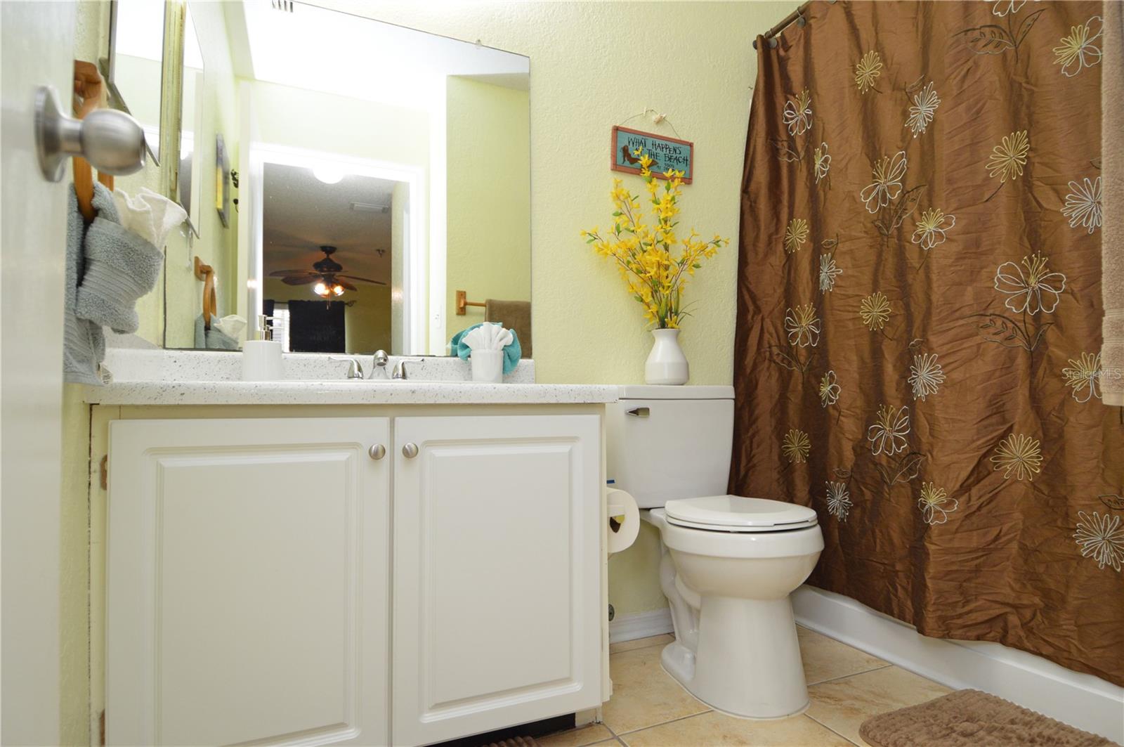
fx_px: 561
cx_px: 562
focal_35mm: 18
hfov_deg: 90.1
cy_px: 374
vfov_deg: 67.3
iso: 400
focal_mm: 12
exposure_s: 1/60
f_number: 4
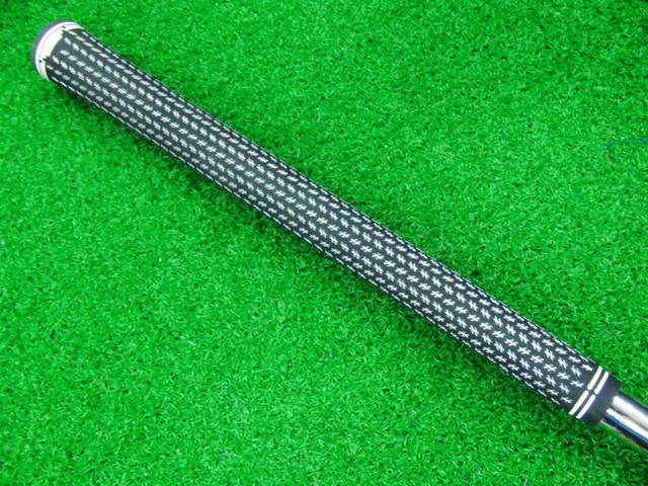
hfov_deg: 50.1
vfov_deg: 38.7
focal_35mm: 37
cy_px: 243
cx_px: 324
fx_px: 693
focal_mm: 6.42
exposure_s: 1/20
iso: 400
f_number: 3.6
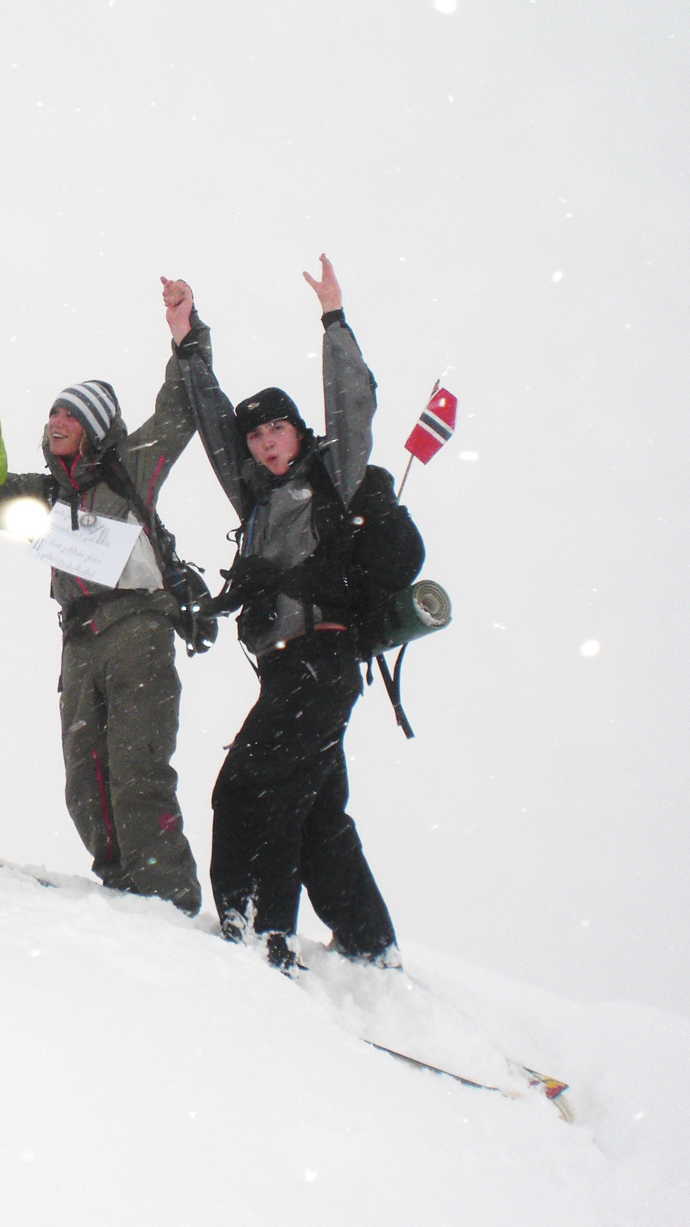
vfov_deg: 37.2
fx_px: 1822
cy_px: 620
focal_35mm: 56
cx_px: -45
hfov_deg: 20.6
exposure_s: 1/400
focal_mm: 6.3
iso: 64
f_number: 5.6
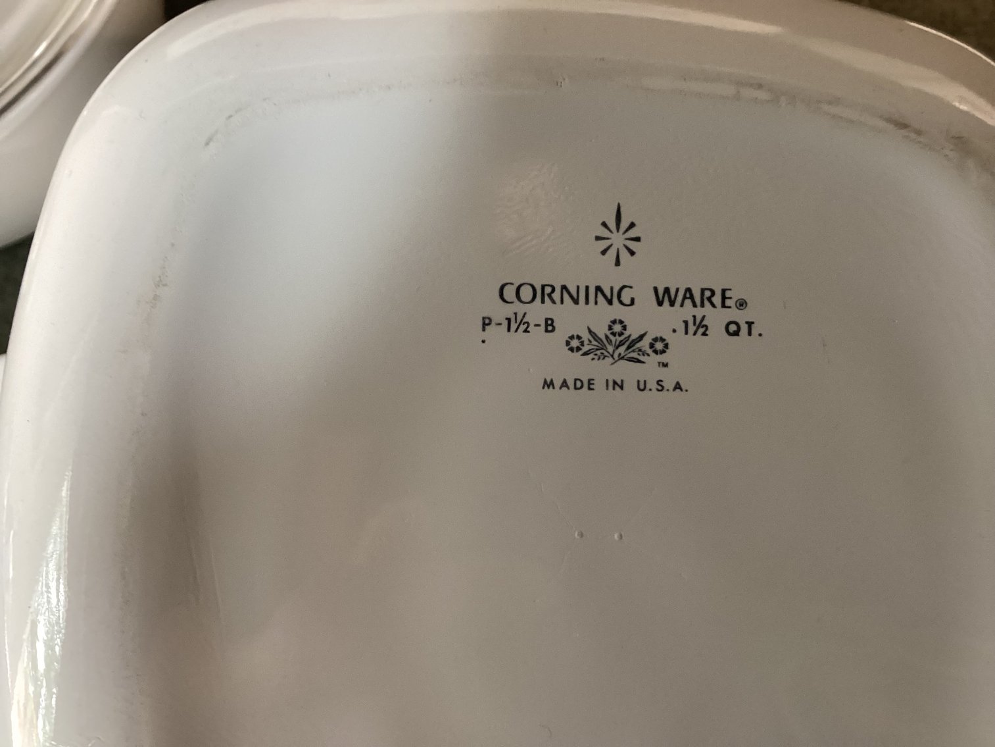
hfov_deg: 58.3
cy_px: 374
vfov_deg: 45.4
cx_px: 498
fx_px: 891
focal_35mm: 31
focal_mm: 3.3
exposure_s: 1/60
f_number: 2.4
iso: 250
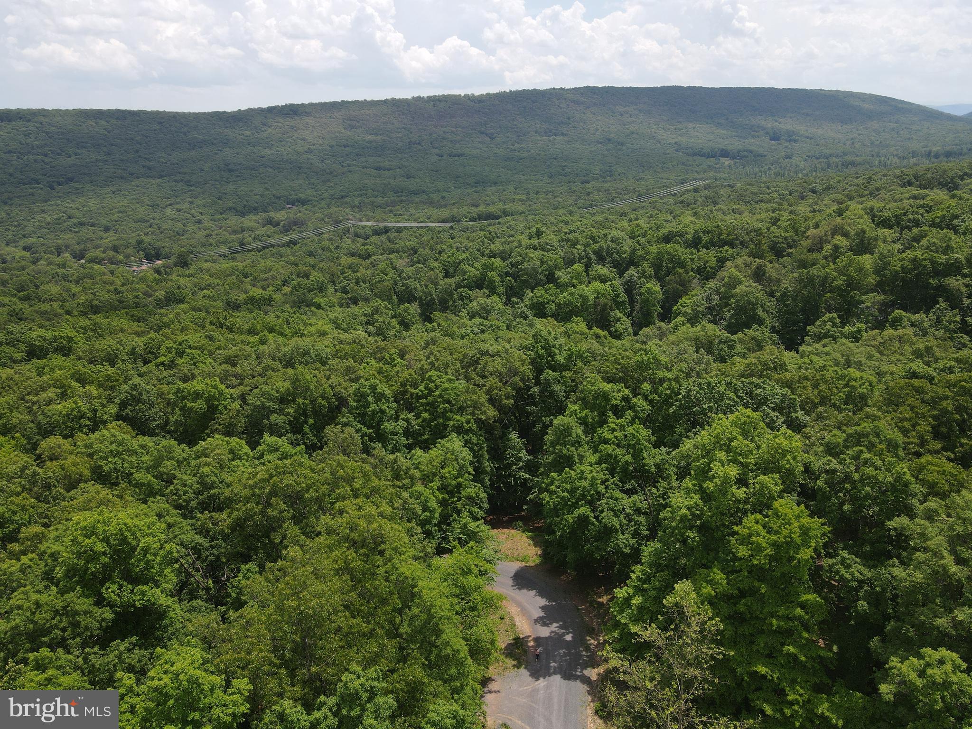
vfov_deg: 56.8
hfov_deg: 71.6
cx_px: 486
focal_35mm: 24
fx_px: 674
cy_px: 364
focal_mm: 4.5
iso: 110
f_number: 2.8
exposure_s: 1/640
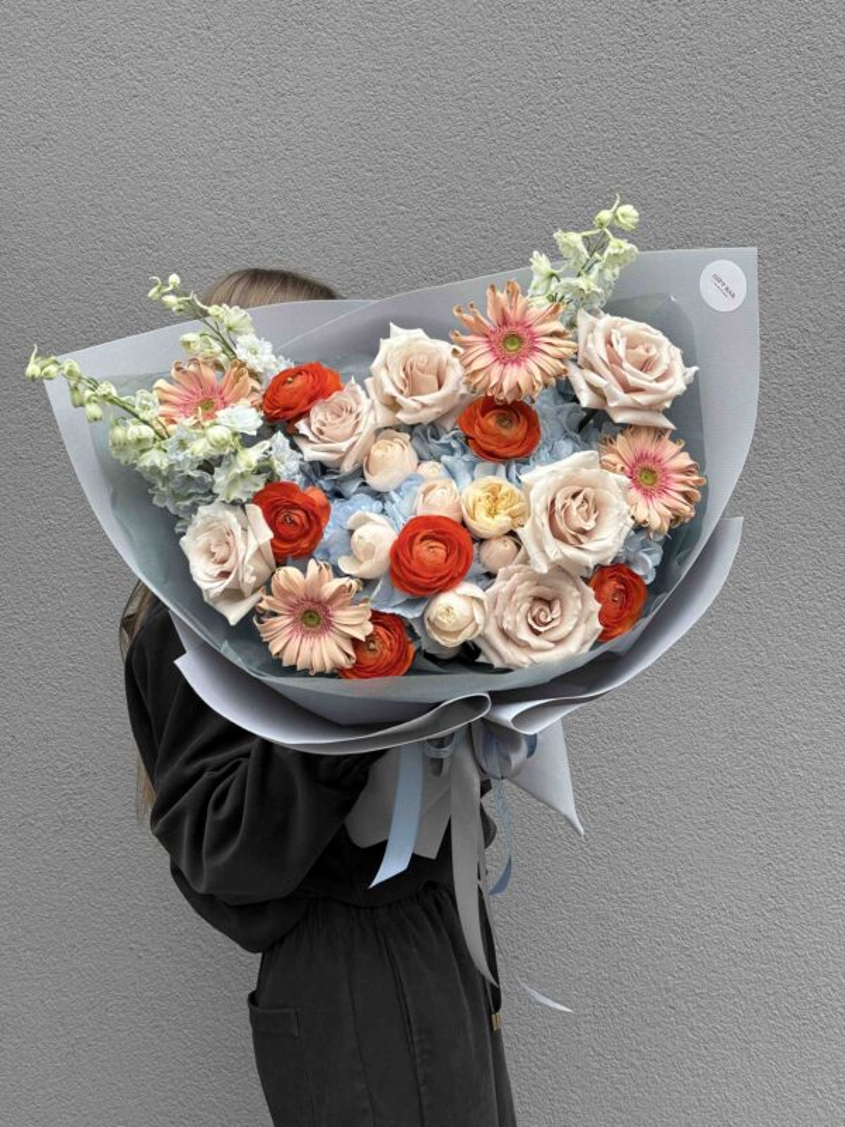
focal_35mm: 48
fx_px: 1562
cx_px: 422
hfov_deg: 30.3
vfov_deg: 39.7
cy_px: 564
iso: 80
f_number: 1.8
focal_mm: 6.8
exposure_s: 1/121
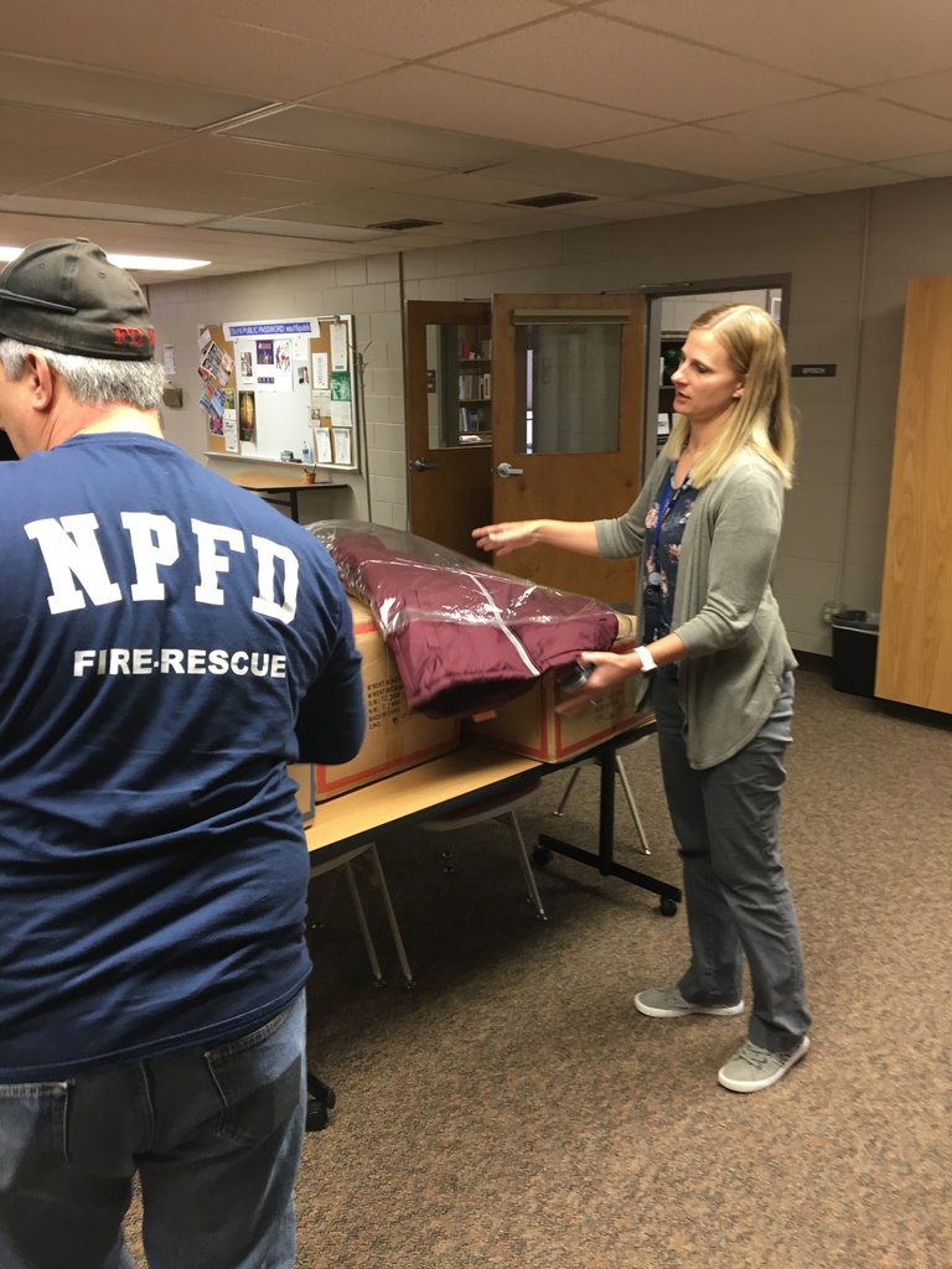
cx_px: 476
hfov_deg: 48.2
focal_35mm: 29
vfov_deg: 61.7
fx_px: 1063
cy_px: 634
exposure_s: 1/30
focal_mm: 4.15
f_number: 2.2
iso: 80
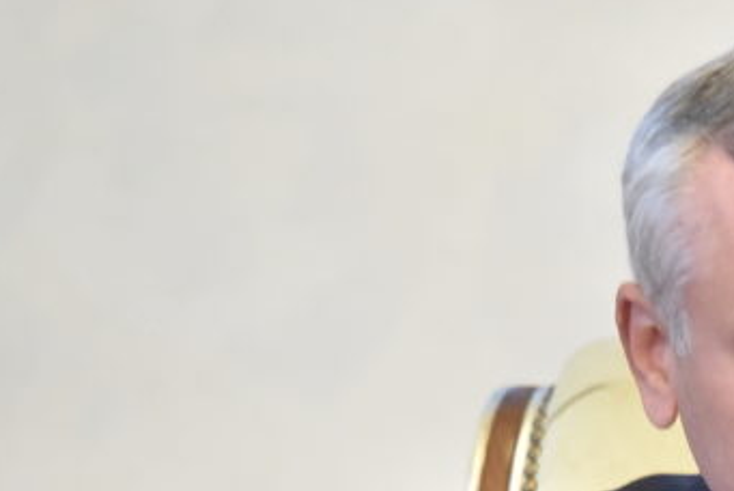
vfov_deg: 1.1
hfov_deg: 1.7
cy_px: 590
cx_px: 919
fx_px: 24507
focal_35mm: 1201
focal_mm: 400
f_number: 10
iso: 8000
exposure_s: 1/160
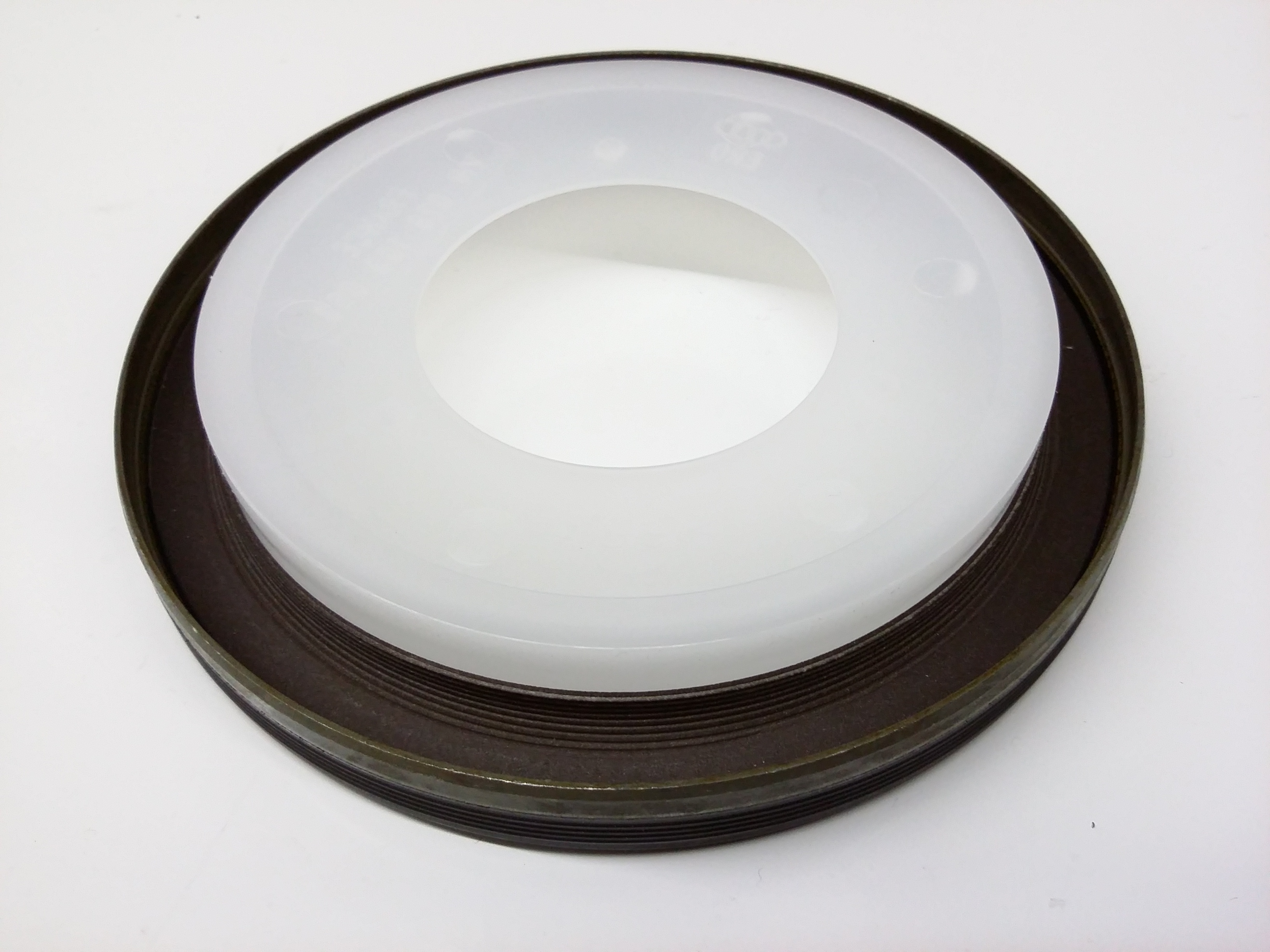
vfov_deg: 44.2
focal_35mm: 32
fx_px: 1174
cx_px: 635
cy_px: 476
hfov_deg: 56.8
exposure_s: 1/24
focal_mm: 3.4
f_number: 2.4
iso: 200
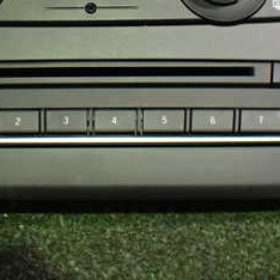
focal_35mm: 68
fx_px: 622
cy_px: 41
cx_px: 95
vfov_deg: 24.8
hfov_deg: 25.2
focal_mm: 5.4
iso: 1000
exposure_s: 1/30
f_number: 2.3
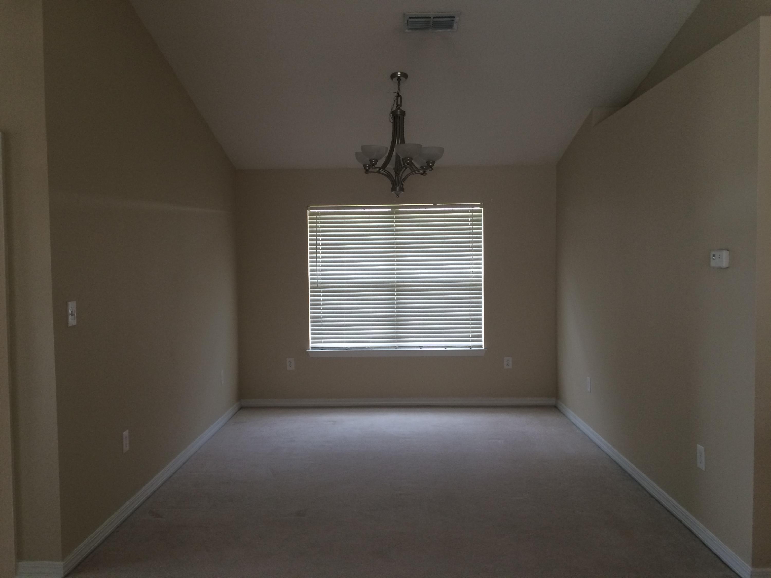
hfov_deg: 61.7
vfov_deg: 48.2
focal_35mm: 29
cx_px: 386
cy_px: 289
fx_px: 646
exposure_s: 1/30
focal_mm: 4.15
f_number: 2.2
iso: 50
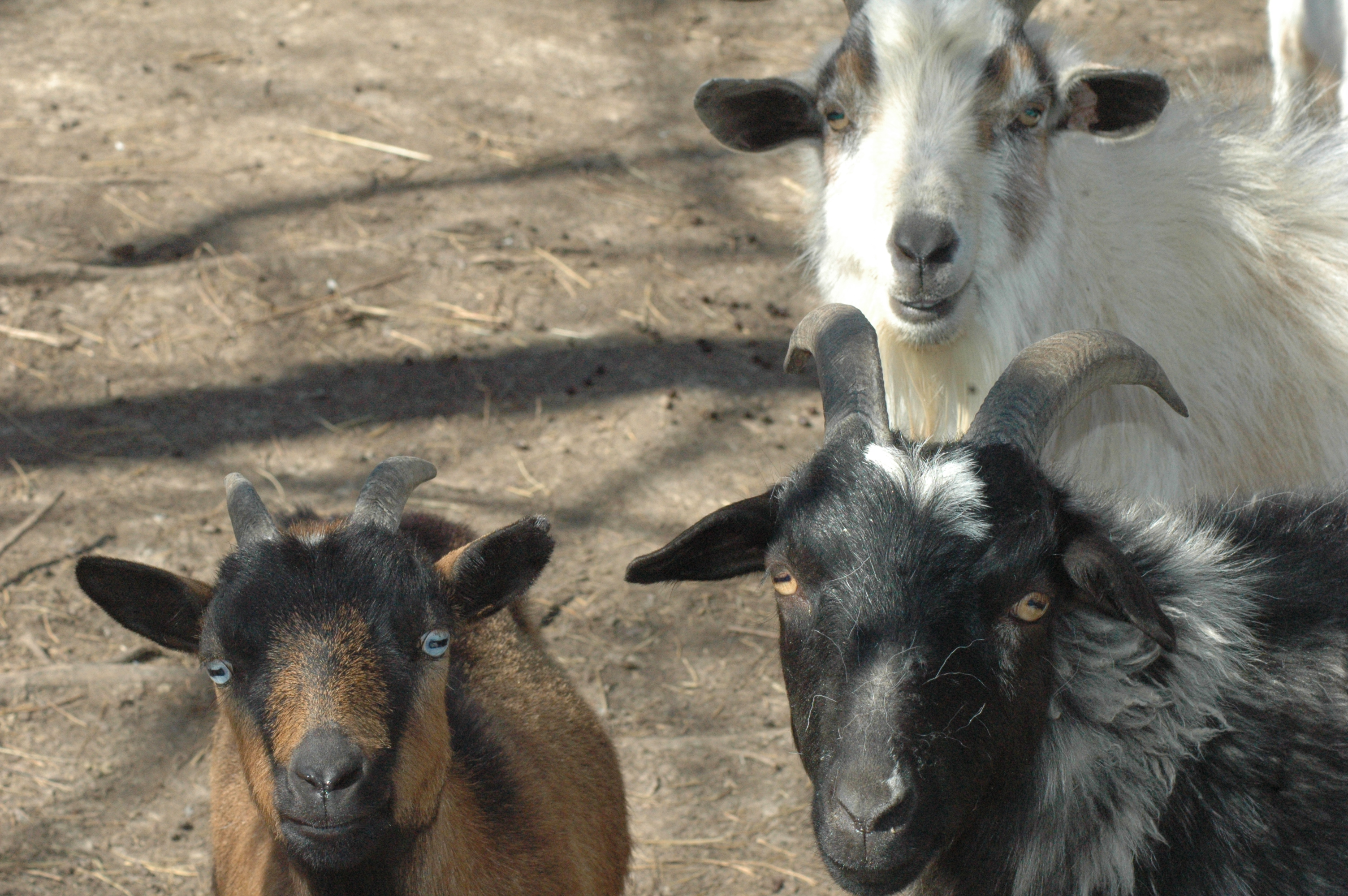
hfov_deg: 19.5
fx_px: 3928
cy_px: 448
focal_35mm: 105
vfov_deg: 13.0
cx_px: 674
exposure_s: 1/500
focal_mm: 70
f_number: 13
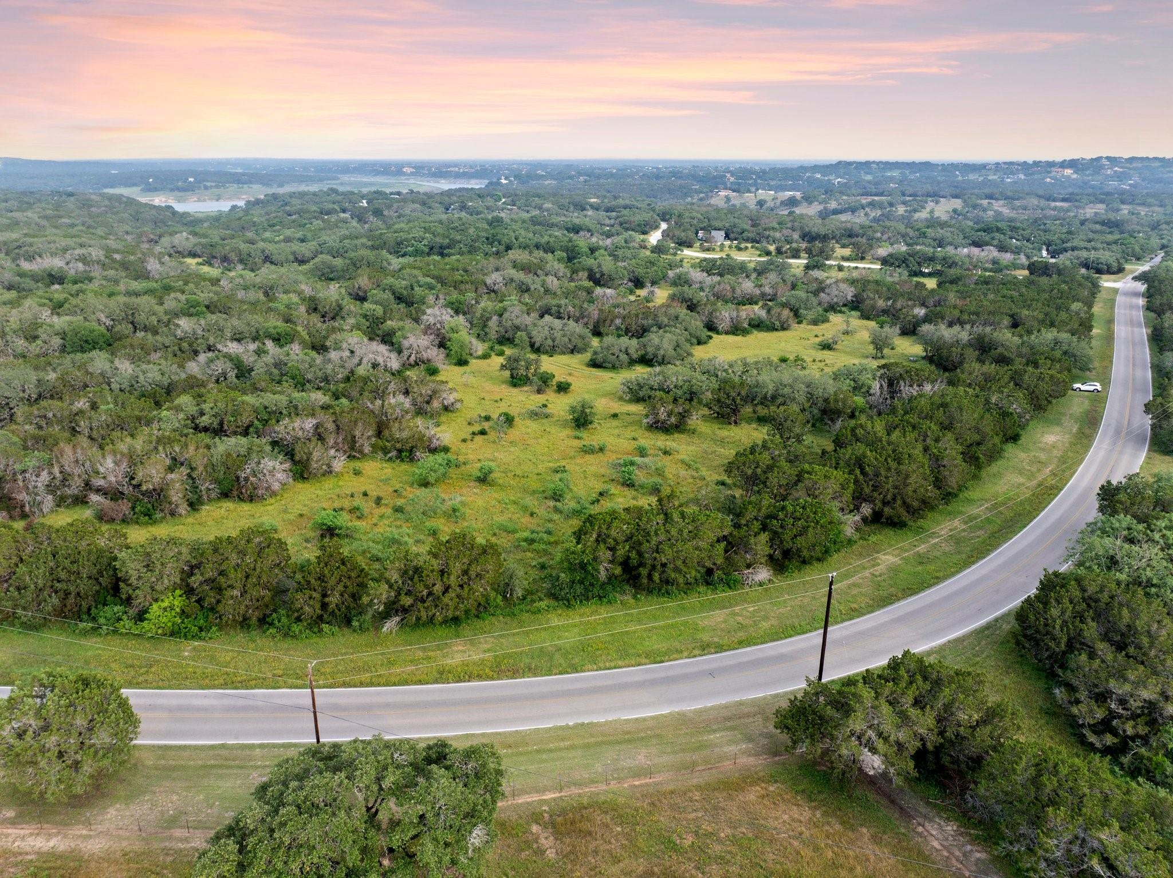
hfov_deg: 71.6
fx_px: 813
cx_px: 586
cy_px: 439
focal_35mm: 24
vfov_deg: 56.8
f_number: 2.8
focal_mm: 12.29
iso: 100
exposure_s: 1/400
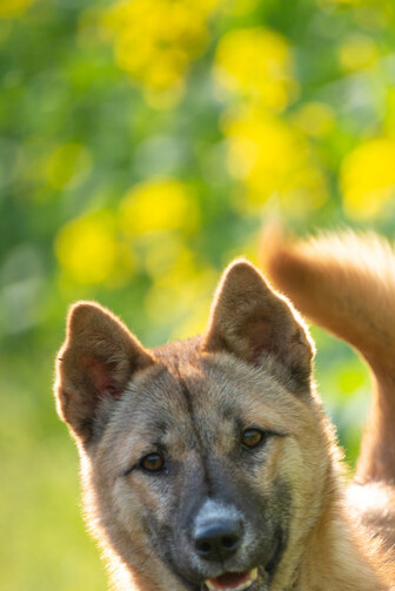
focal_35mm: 954
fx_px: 15678
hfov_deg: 1.4
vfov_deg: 2.2
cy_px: 430
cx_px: 405
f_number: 6.3
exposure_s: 1/200
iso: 100
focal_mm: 400
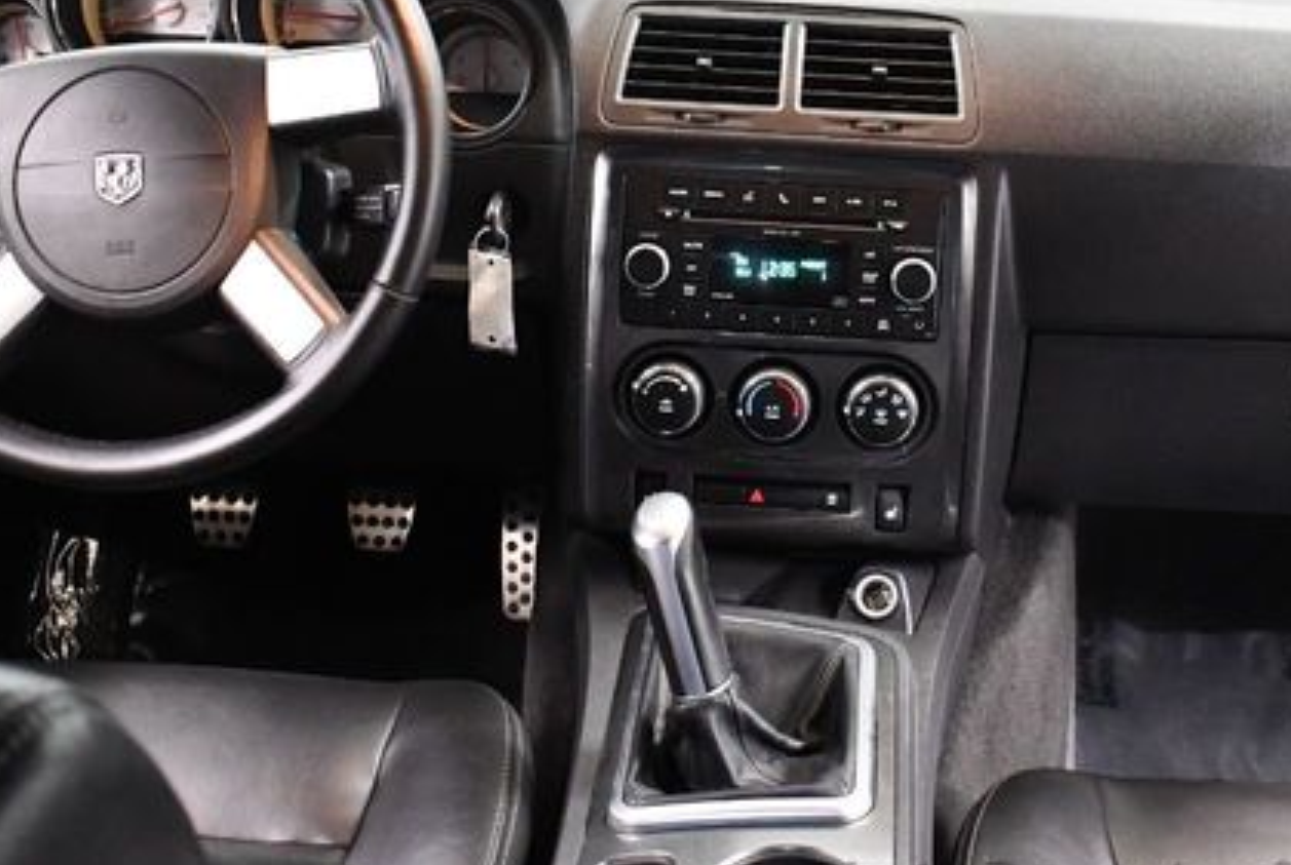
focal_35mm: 55
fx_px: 1976
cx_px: 764
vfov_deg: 24.6
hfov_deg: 36.1
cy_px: 285
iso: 3600
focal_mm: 18
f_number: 3.5
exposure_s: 1/60
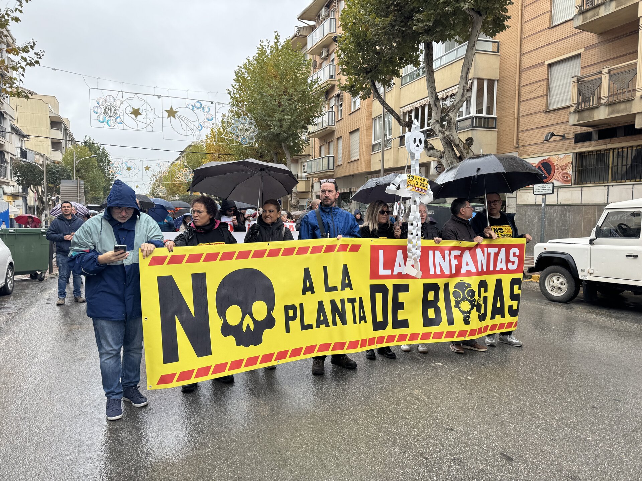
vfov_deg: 56.8
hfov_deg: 71.6
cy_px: 240
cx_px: 321
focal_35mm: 24
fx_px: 445
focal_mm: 6.76
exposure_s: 1/448
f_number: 1.78
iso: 80
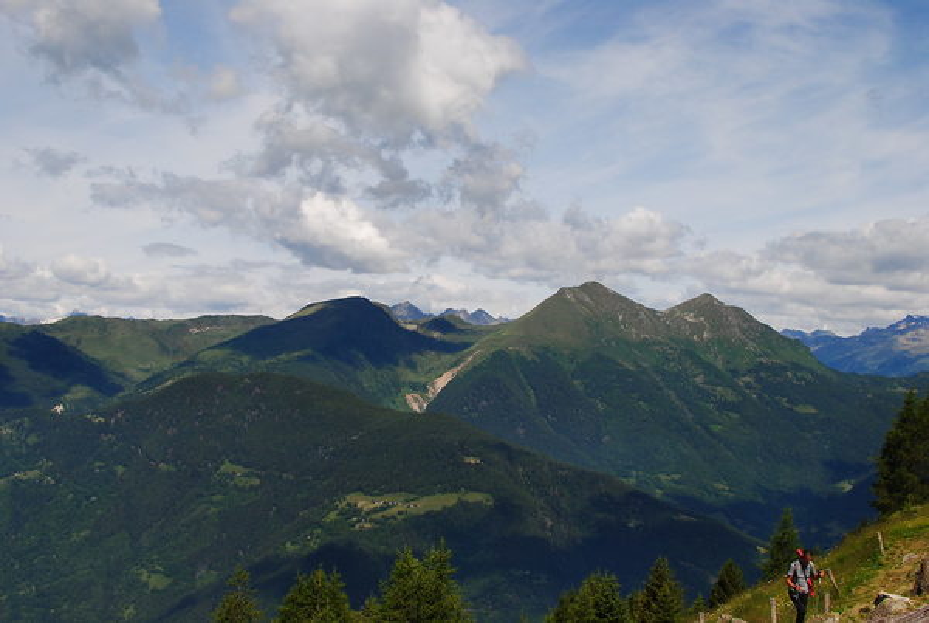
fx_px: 1357
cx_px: 464
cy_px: 312
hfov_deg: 37.8
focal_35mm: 52
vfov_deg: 25.8
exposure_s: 1/250
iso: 110
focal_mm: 35
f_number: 10
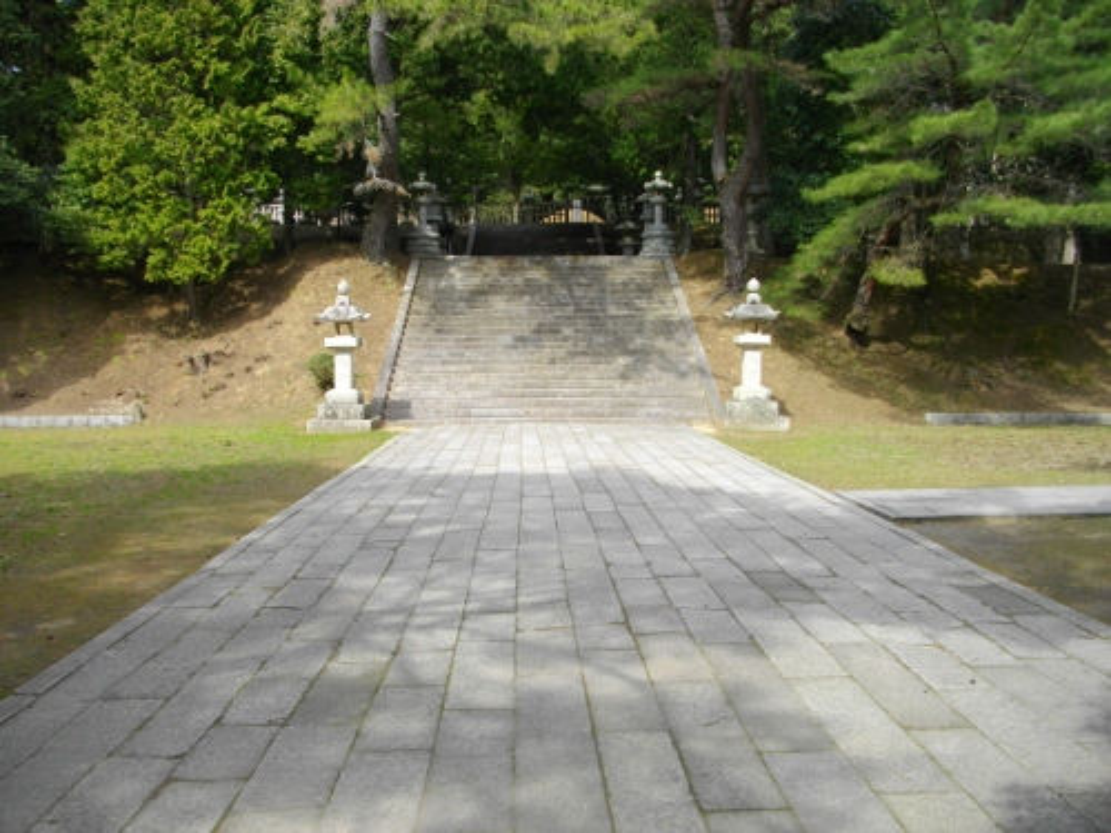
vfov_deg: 44.2
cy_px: 416
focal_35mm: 32
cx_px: 556
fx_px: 1027
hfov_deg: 56.8
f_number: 2.9
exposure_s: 1/500
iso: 100
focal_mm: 5.7
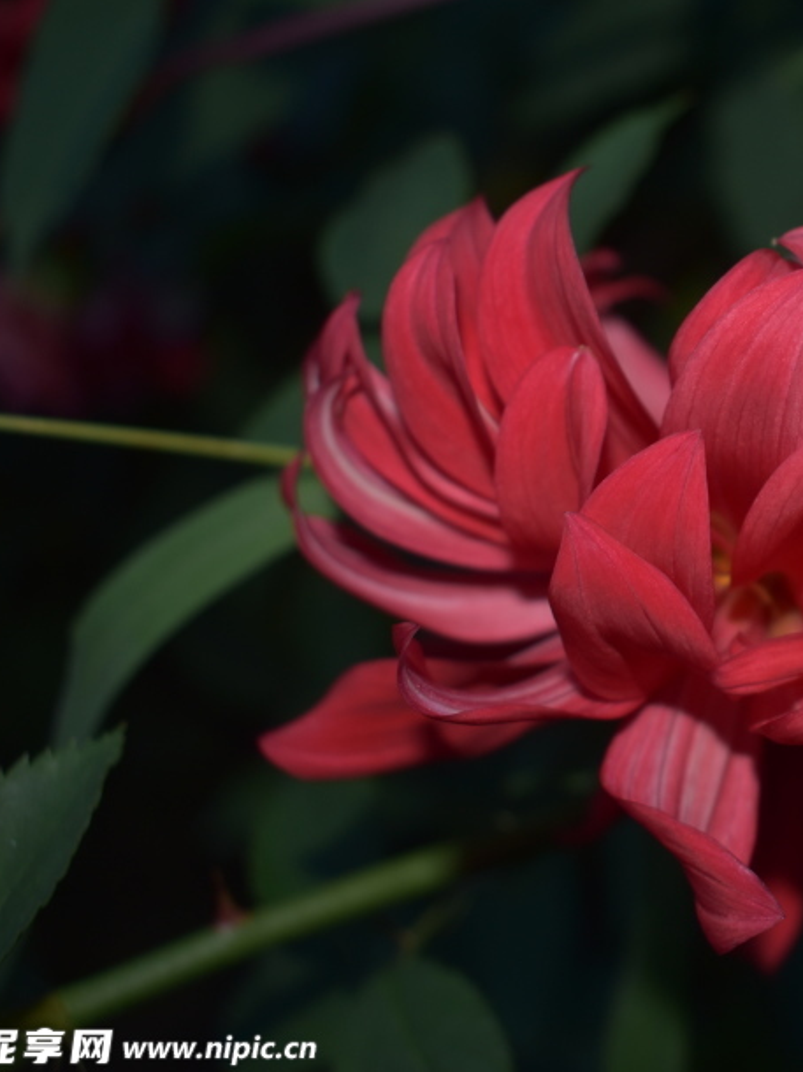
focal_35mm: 63
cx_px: 845
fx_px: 1950
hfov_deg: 22.2
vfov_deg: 30.7
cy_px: 479
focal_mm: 26
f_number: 4
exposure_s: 1/25
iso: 160
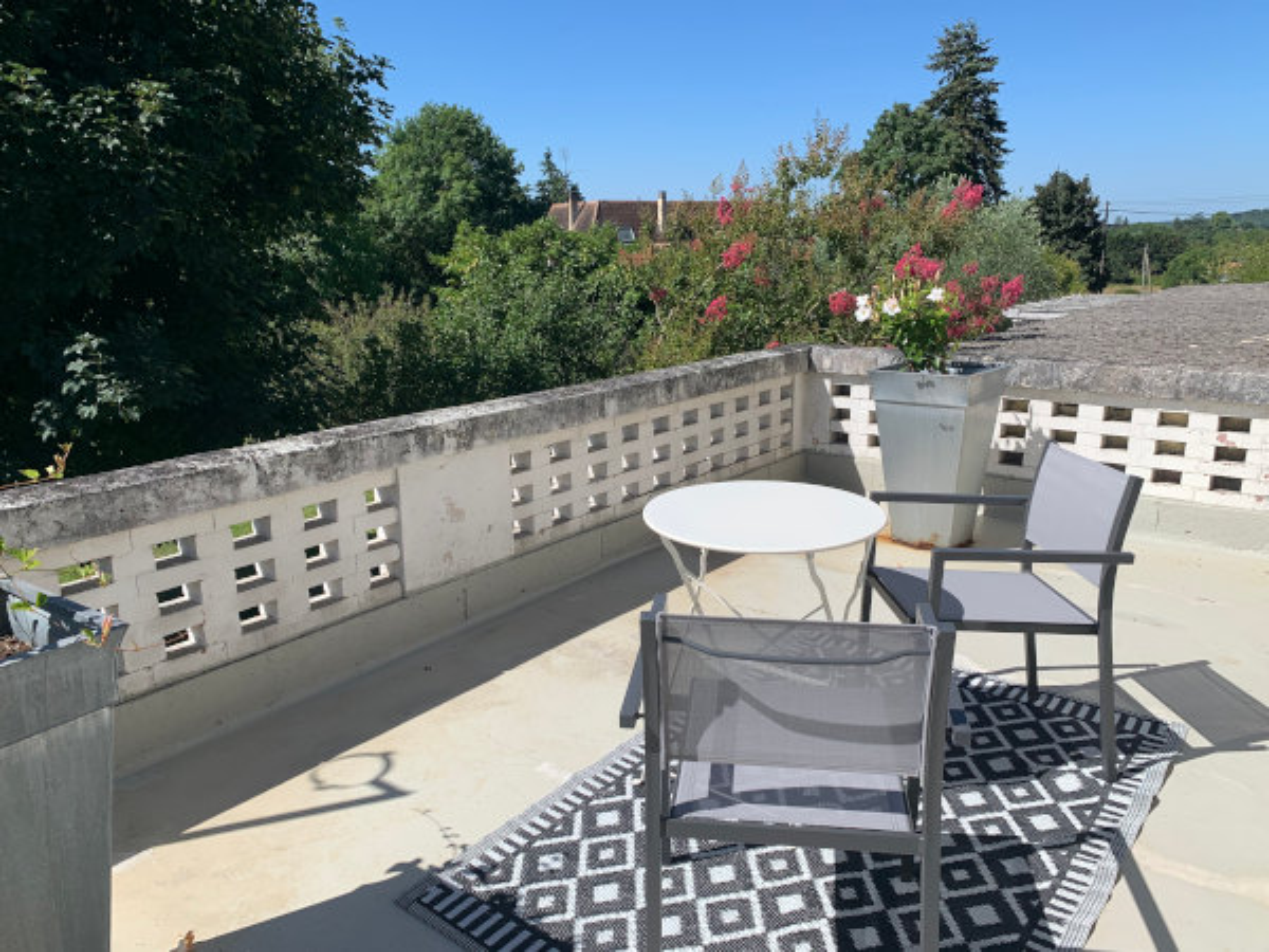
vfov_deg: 53.1
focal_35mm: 26
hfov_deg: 67.3
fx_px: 953
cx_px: 634
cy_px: 476
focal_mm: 4.25
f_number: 1.8
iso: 25
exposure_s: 1/2994
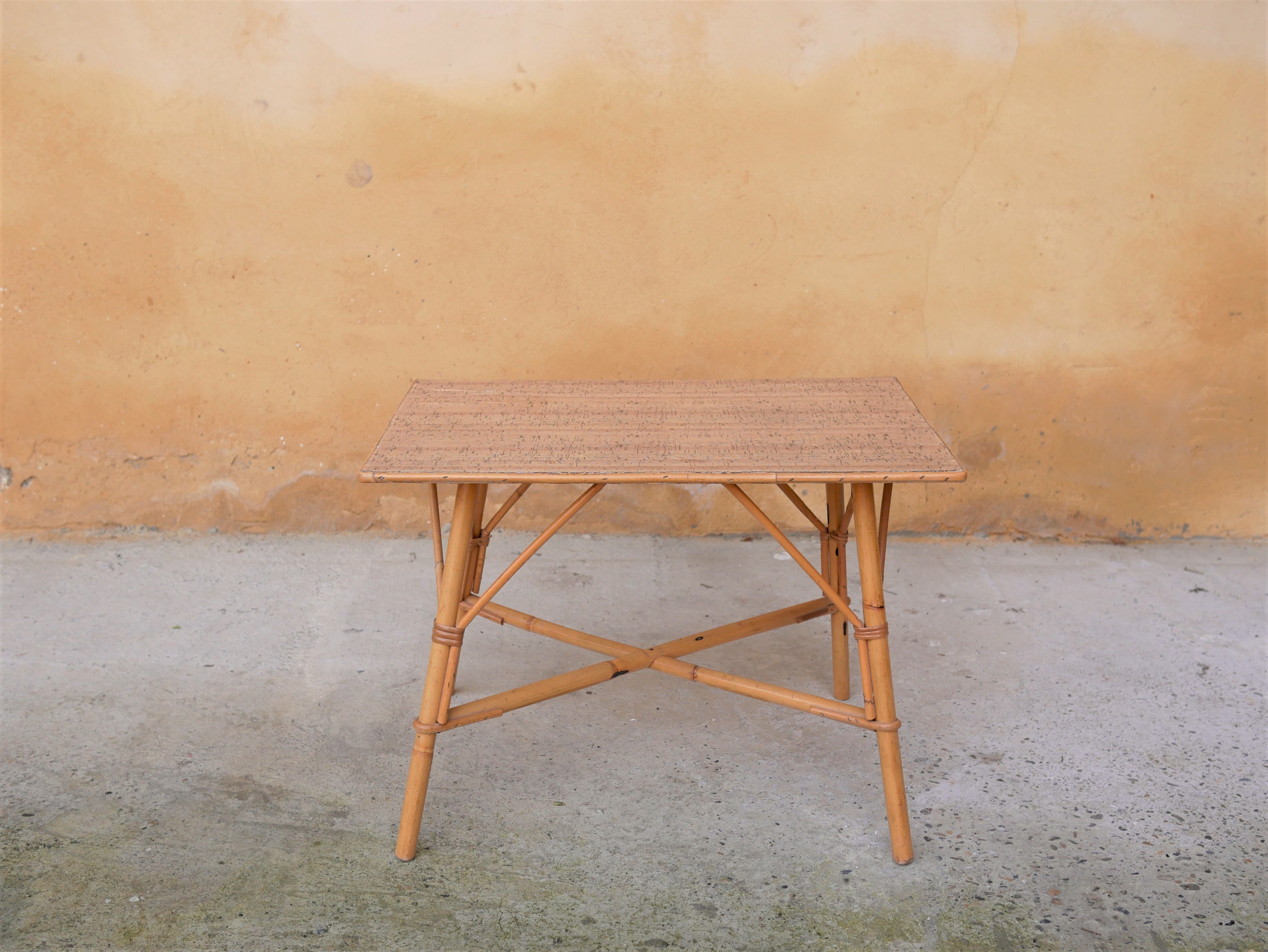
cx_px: 634
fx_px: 1466
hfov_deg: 46.8
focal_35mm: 40
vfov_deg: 36.0
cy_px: 476
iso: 200
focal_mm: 20
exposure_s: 1/320
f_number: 3.2
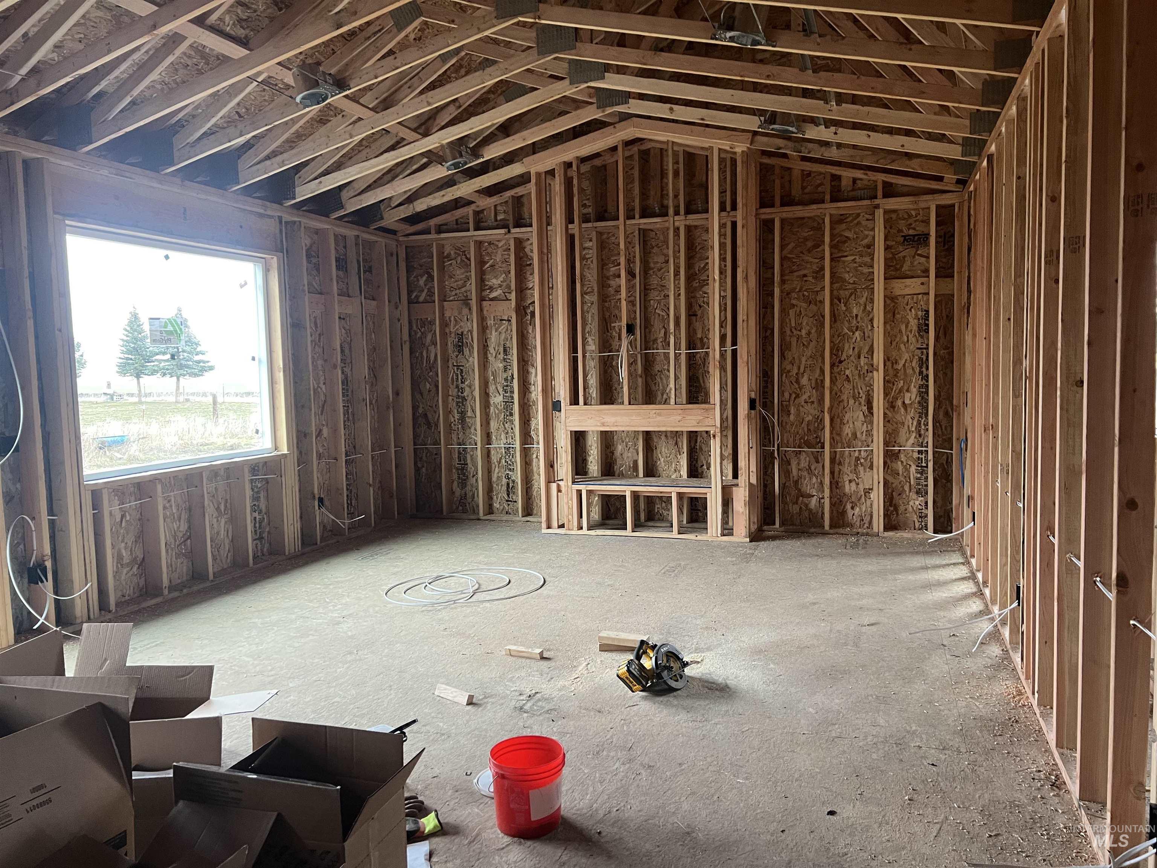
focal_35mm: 26
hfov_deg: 67.3
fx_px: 869
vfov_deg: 53.1
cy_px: 434
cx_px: 578
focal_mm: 5.7
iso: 200
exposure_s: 1/60
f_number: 1.5
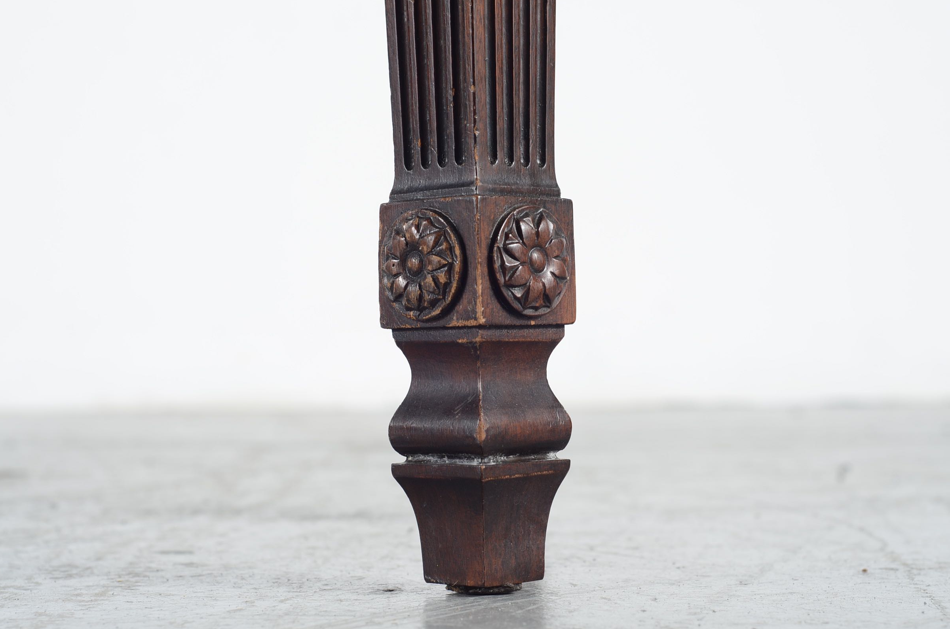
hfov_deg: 26.4
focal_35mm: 77
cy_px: 314
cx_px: 484
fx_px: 2028
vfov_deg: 17.6
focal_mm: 50
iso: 100
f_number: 5
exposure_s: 1/125
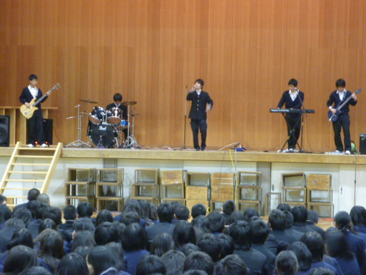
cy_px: 138
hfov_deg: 13.5
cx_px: 183
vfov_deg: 10.2
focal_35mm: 146
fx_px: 1544
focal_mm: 22.5
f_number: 5.9
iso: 400
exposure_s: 1/4
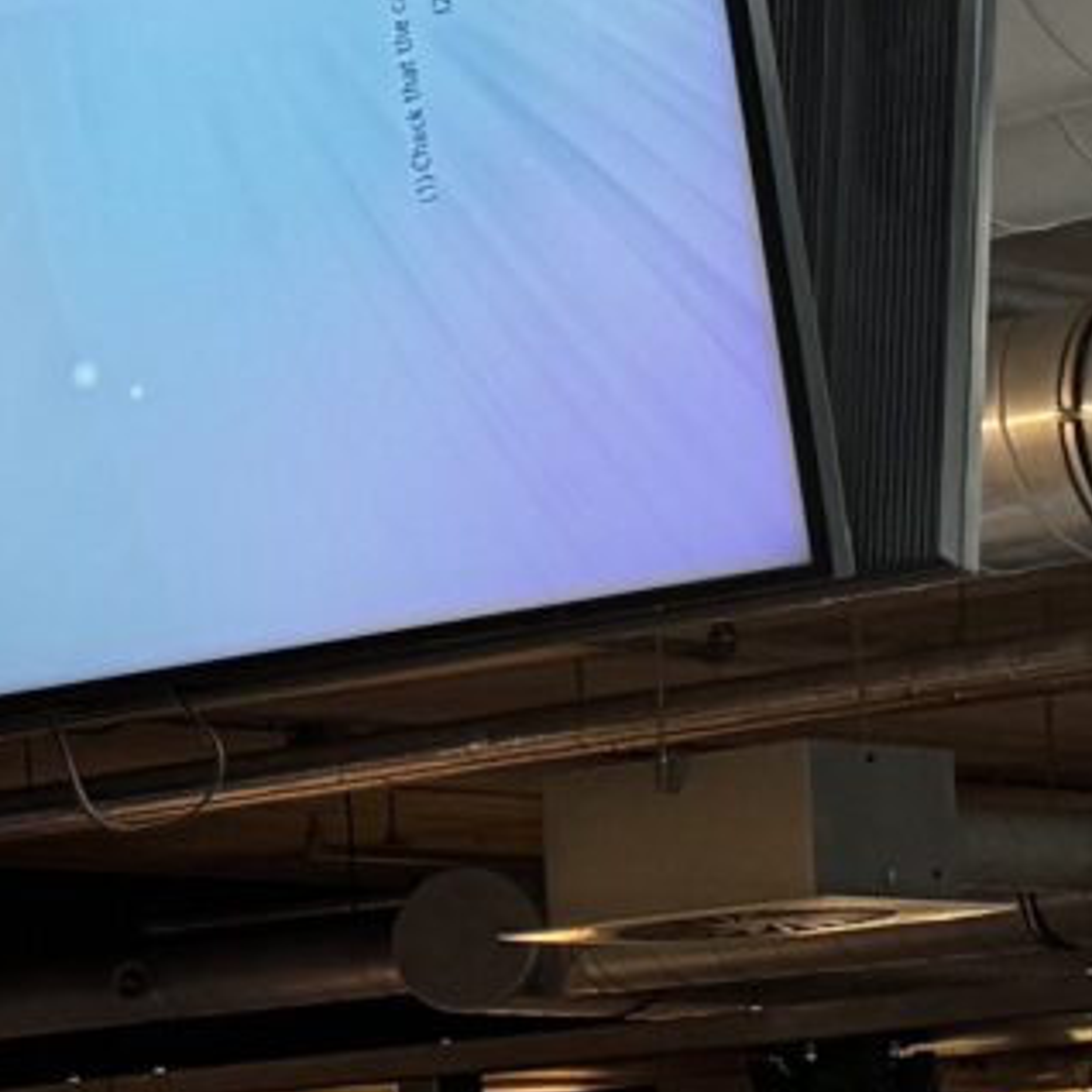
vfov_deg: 10.0
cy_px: 1394
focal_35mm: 171
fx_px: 6103
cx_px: -3166
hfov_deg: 7.5
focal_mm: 6.76
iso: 160
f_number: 1.78
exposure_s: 1/121
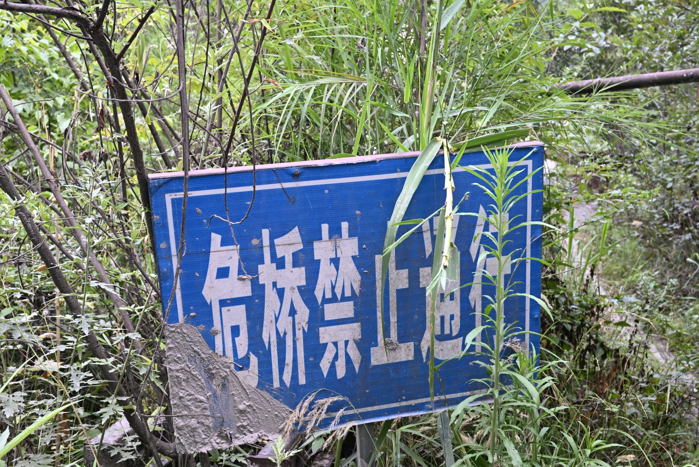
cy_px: 234
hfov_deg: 48.4
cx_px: 350
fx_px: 777
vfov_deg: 33.4
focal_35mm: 40
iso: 1600
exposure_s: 1/60
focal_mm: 40
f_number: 10
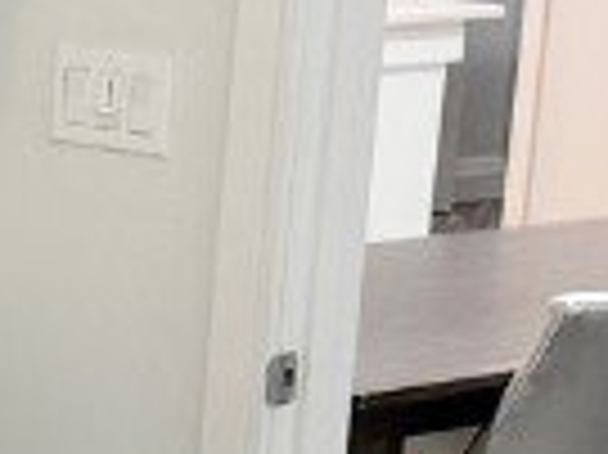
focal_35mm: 182
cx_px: -734
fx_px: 3194
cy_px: 229
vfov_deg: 8.1
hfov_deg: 9.8
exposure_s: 1/60
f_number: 1.78
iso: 200
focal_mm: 6.76
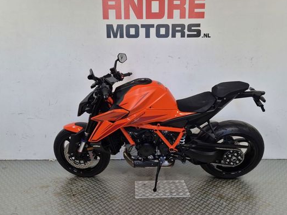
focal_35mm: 28
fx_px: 232
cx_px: 145
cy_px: 115
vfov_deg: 49.7
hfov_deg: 63.5
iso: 200
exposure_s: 1/100
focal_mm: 5.4
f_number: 1.8
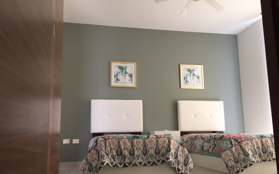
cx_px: 139
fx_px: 236
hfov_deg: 61.2
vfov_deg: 40.5
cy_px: 102
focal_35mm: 31
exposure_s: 1/30
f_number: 2.2
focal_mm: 4.15
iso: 64
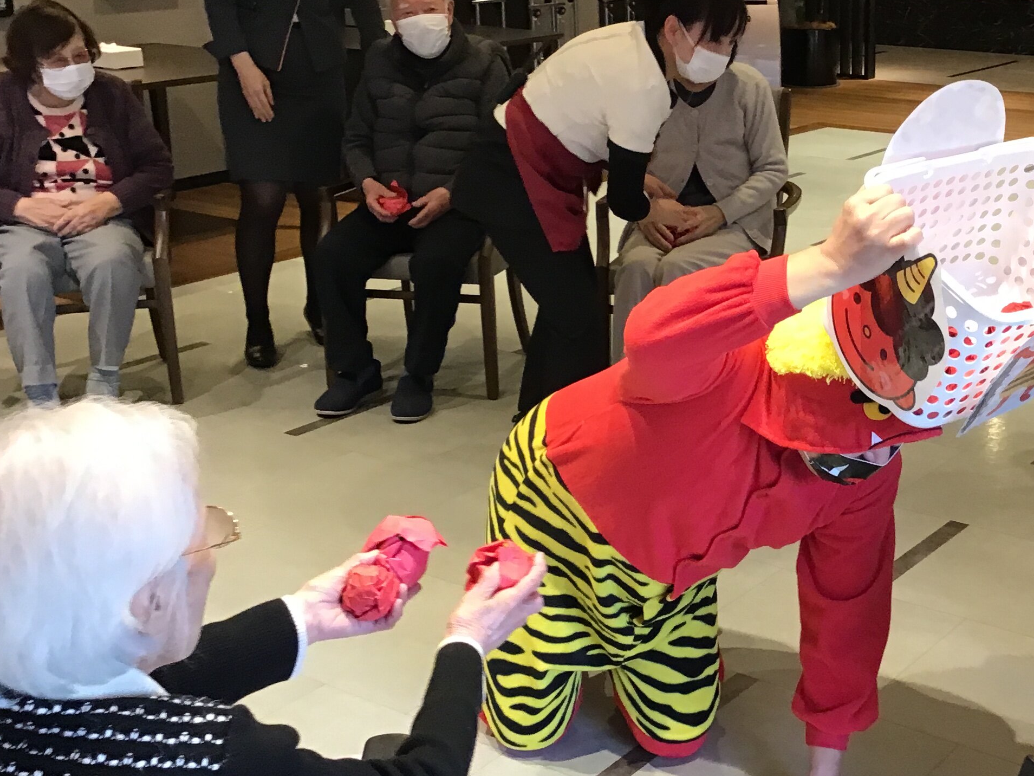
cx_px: 791
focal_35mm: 53
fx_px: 1583
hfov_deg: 35.3
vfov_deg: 27.5
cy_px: 355
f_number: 2.4
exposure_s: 1/30
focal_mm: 3.3
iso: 100
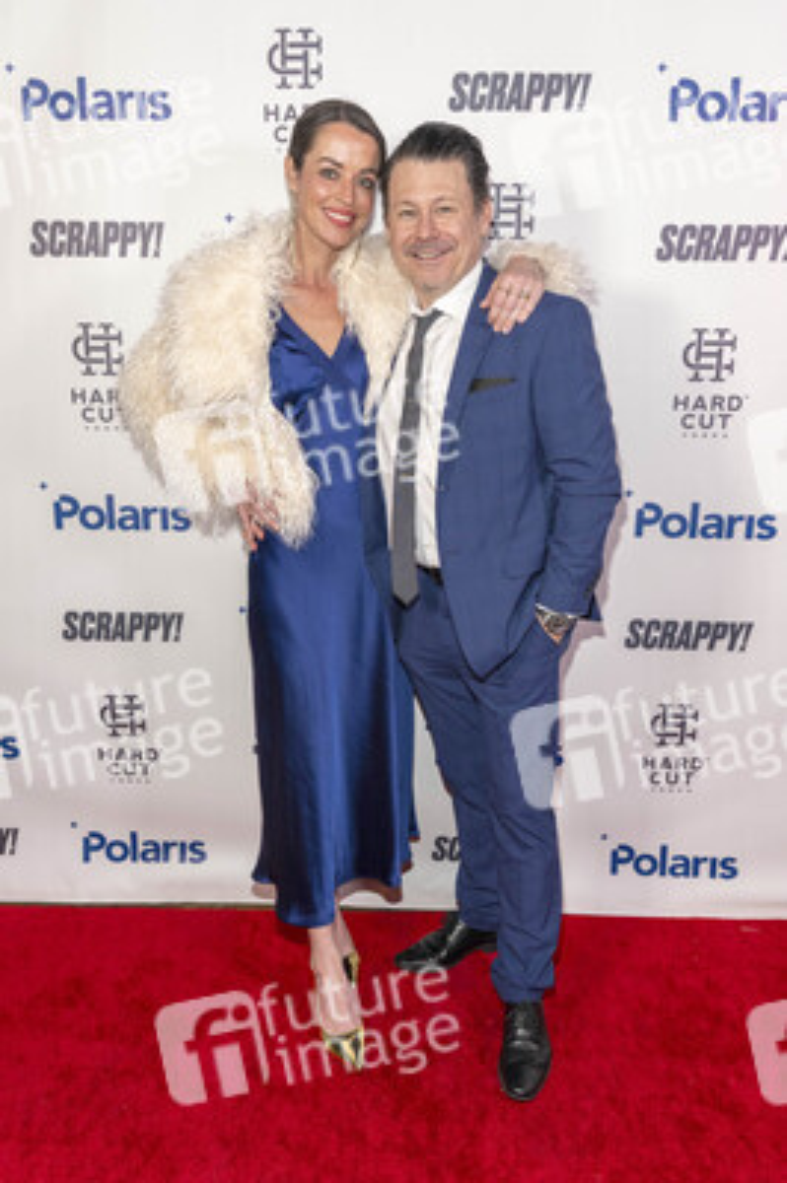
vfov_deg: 63.7
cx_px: 394
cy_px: 592
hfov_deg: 44.9
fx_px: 953
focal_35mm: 29
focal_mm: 29
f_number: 5
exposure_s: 1/200
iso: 800
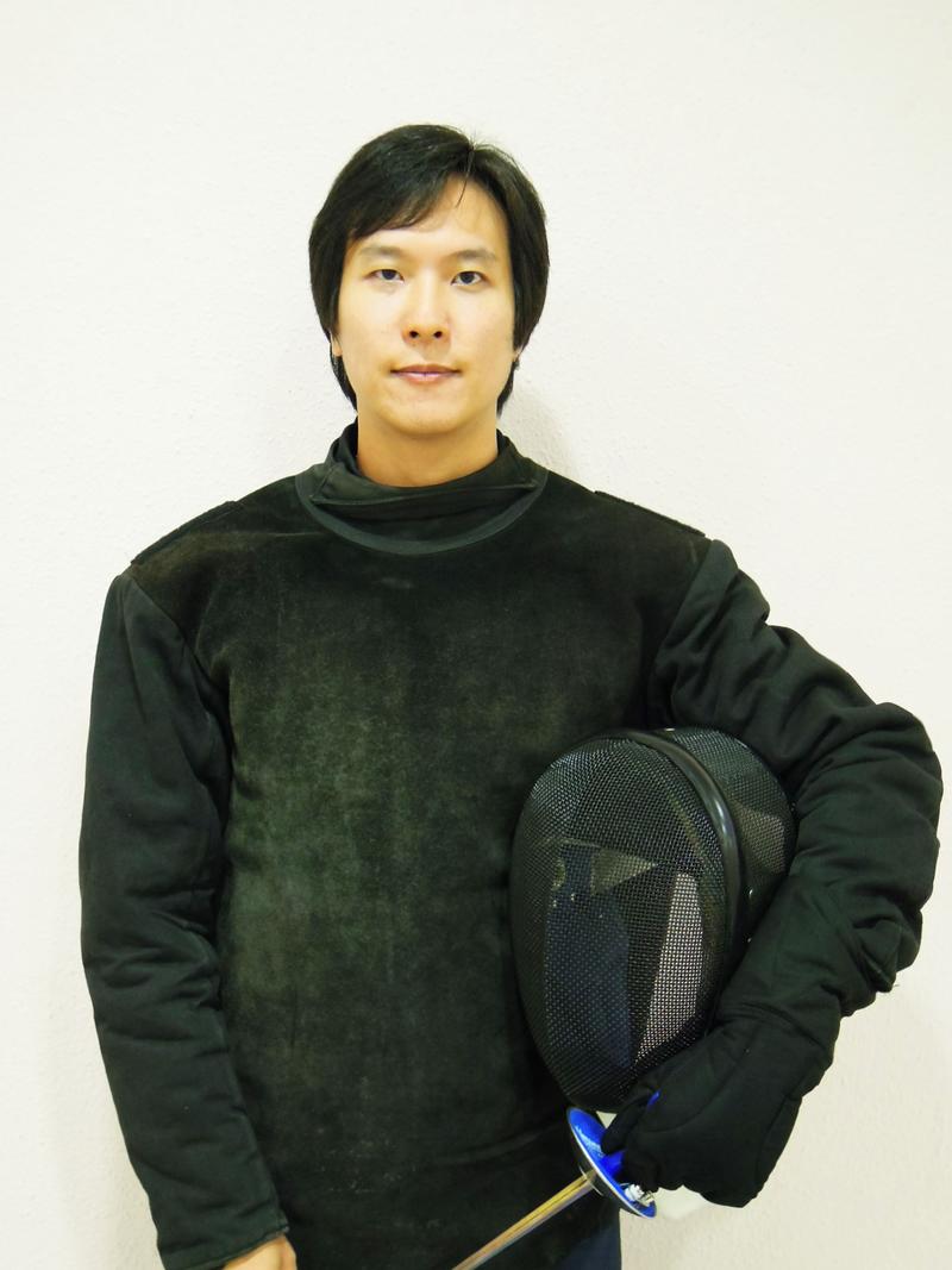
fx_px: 1467
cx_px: 476
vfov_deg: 46.8
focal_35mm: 40
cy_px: 635
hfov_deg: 36.0
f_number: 2.6
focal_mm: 7.2
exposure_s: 1/30
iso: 900
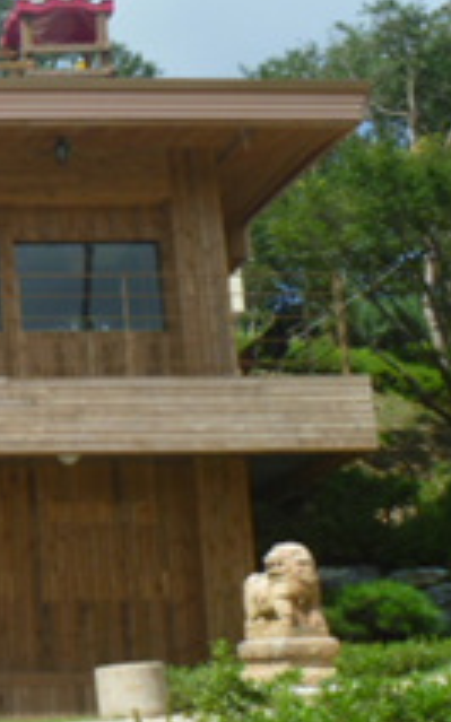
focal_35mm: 87
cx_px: -373
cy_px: 208
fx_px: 1712
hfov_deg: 13.4
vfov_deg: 23.6
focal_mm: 6.3
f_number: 5.6
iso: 80
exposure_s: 1/250
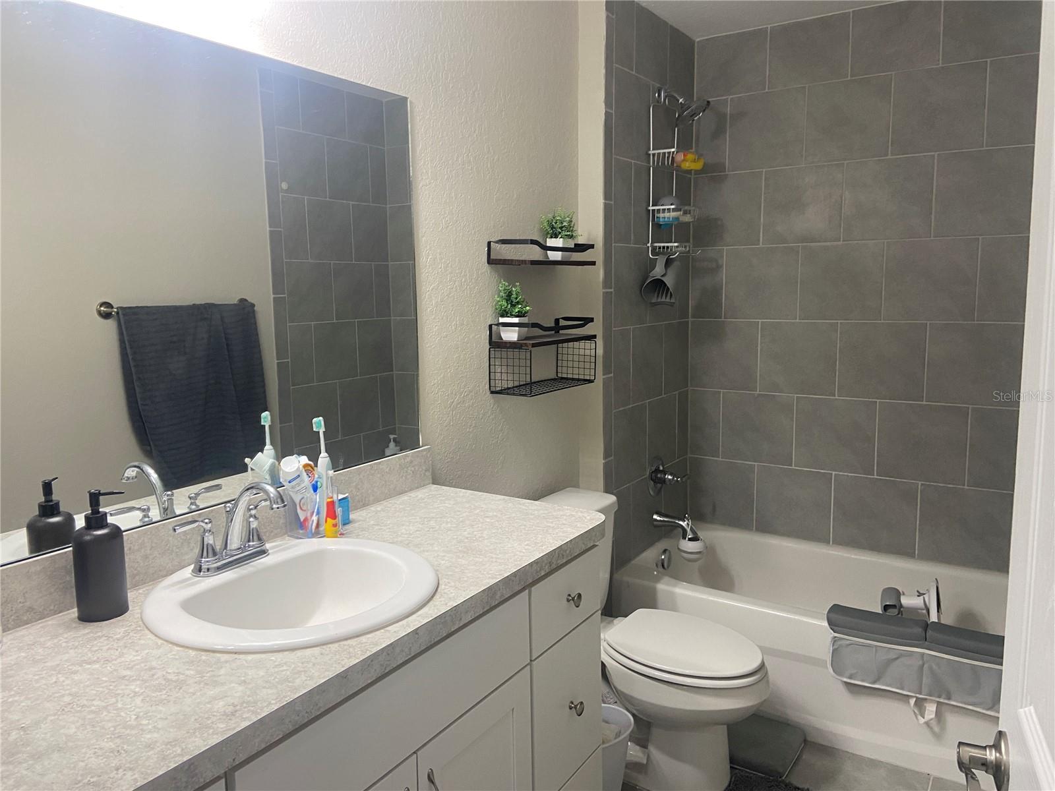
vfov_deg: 53.1
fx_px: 792
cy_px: 396
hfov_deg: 67.3
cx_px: 528
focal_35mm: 26
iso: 100
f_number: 1.8
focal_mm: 4.25
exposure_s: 1/60
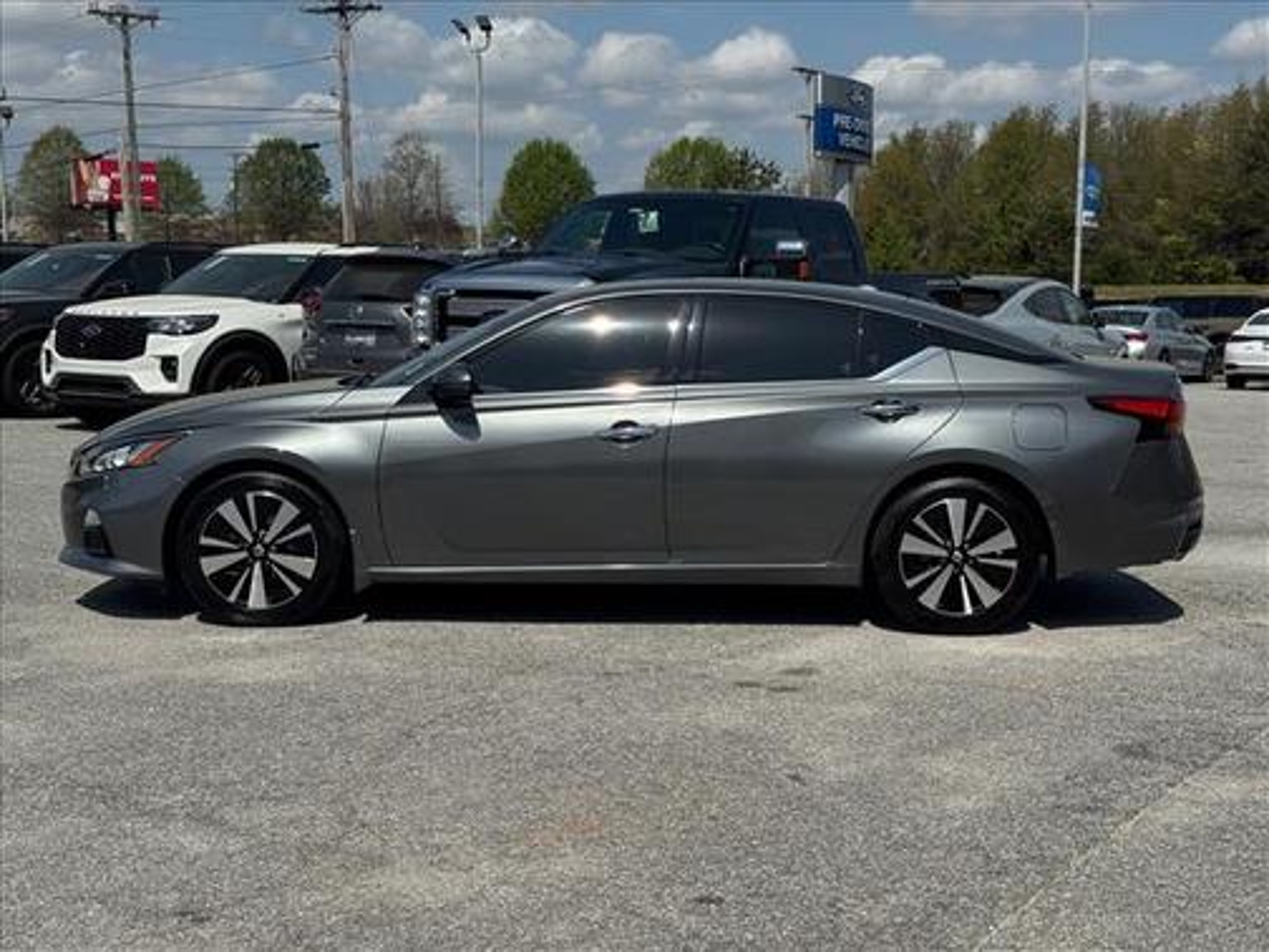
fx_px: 1760
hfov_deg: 39.7
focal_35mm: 48
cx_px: 634
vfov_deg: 30.3
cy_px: 476
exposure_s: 1/7937
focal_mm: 6.76
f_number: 1.78
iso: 64
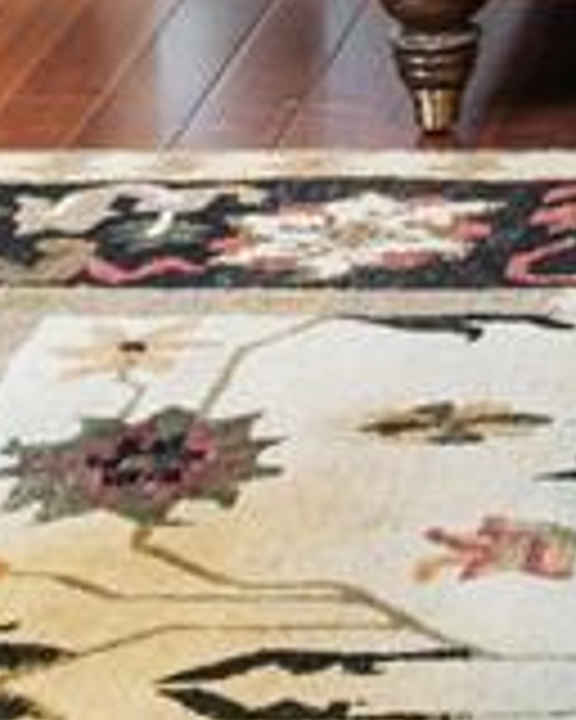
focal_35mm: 192
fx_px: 4091
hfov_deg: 7.6
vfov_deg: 8.7
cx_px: 1305
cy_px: -1274
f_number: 8
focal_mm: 17
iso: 100
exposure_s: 2
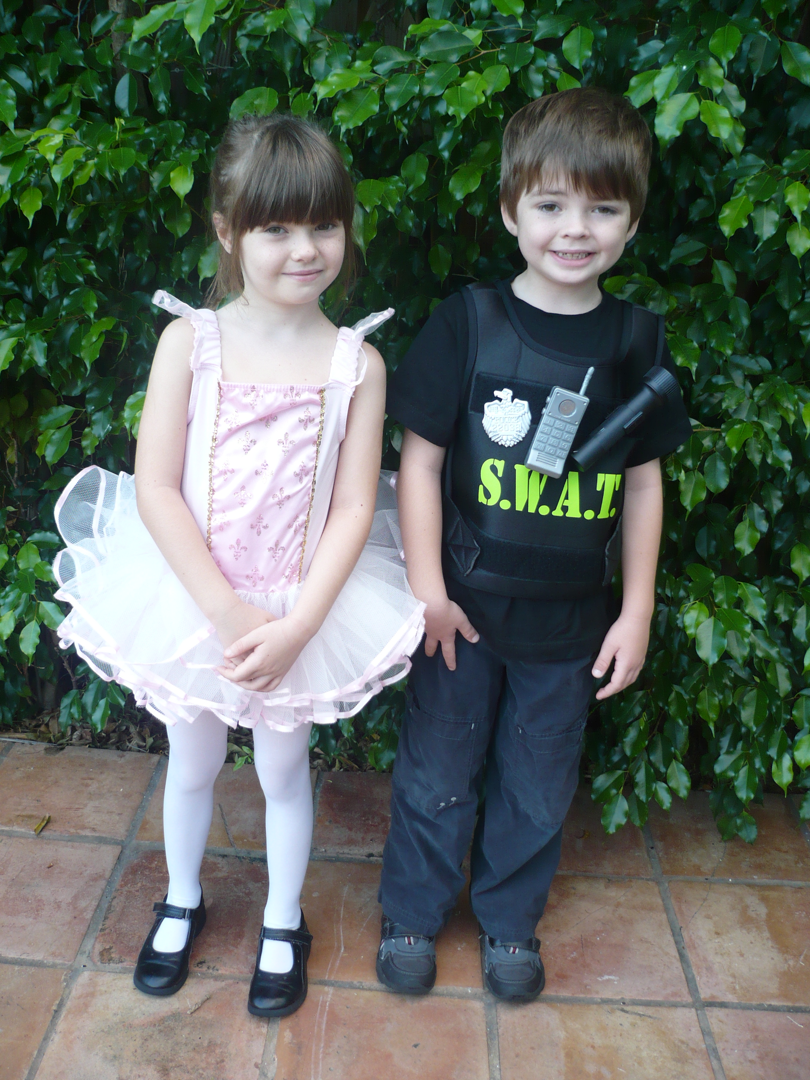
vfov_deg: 52.6
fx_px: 1092
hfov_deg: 40.7
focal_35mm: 35
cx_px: 405
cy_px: 540
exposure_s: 1/50
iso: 100
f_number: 2.8
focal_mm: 5.8
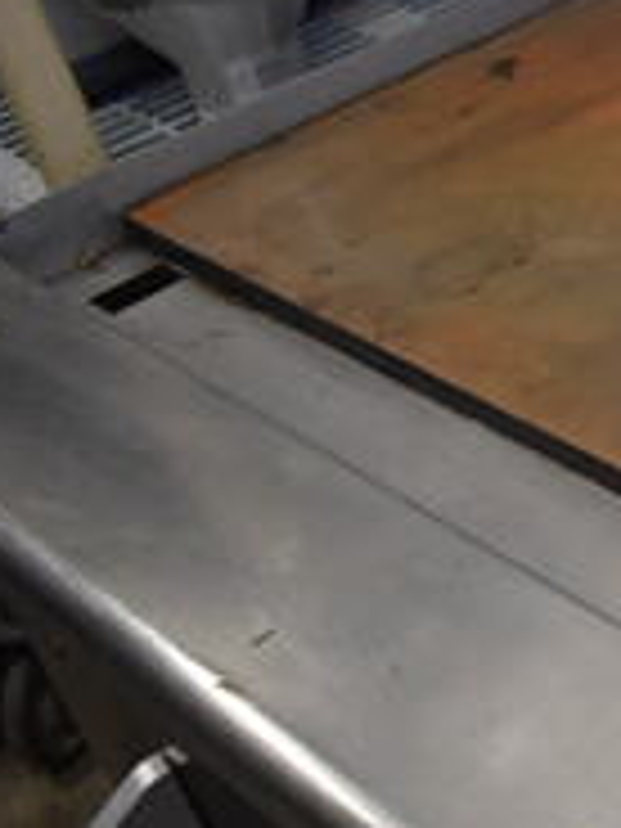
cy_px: 504
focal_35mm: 86
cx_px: 1346
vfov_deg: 22.7
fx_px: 2057
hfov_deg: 13.8
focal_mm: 18
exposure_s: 1/125
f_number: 3.5
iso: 1100
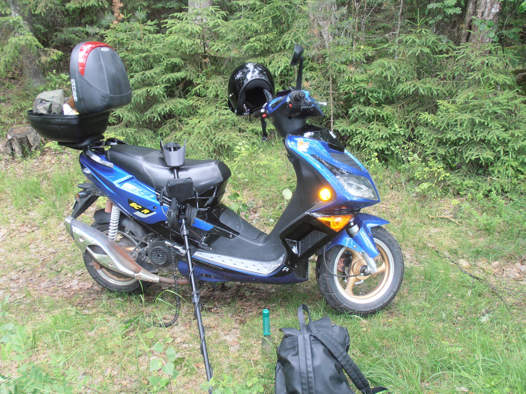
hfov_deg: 43.0
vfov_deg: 32.9
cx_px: 263
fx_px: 669
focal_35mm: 44
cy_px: 197
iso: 125
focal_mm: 7.87
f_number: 4.2
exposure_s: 1/40
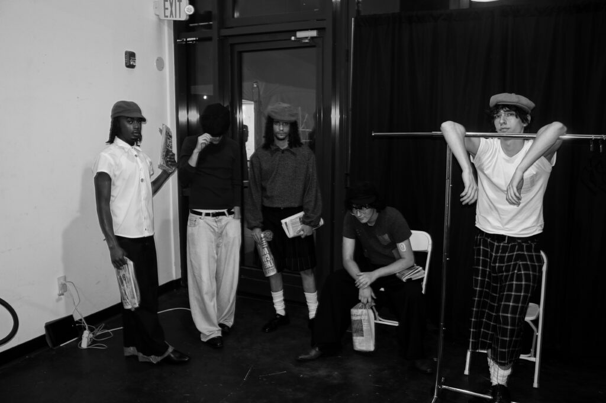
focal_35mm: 30
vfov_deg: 43.5
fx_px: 504
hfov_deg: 62.0
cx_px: 303
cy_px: 202
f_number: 5
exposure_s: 1/20
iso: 400
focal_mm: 20
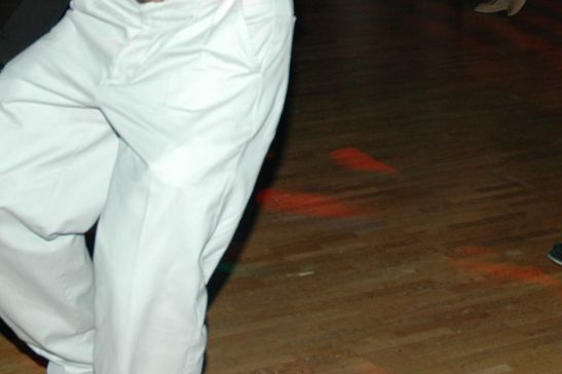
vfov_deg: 13.5
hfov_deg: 20.6
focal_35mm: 99
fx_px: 1545
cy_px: -62
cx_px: 362
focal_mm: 24
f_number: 4
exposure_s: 1/60
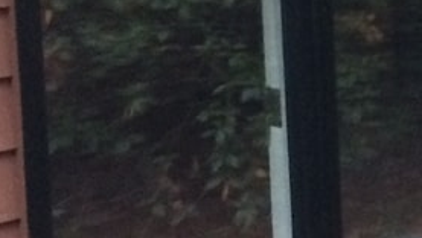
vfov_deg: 7.9
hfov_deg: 13.8
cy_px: -24
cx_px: 488
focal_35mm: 152
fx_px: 1701
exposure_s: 1/15
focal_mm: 4.15
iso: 250
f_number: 2.2
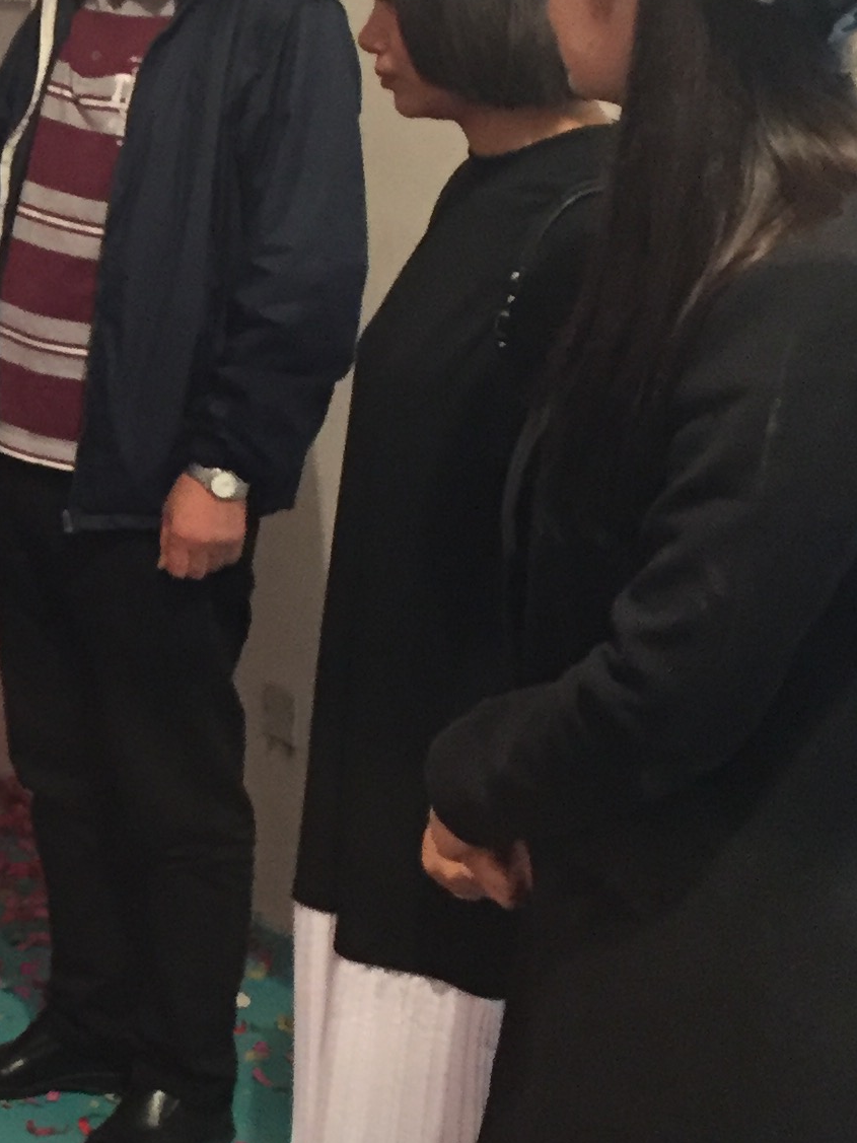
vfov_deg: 23.3
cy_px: 474
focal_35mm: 84
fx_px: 2773
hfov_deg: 16.3
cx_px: -367
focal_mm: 4.15
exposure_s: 1/20
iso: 250
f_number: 2.2
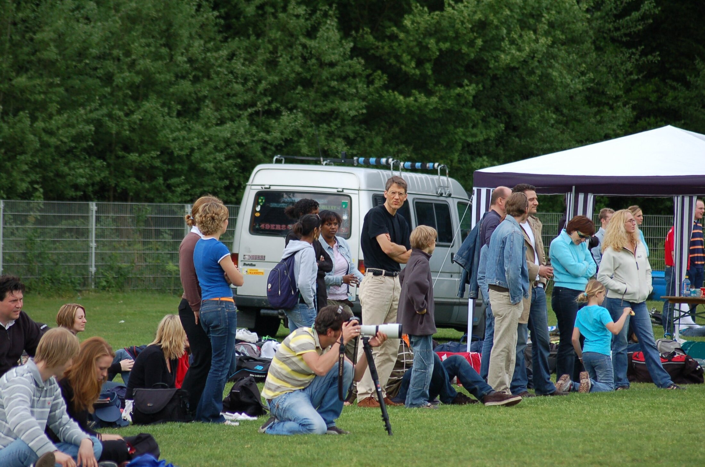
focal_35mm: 225
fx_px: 4398
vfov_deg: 6.1
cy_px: 234
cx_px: 352
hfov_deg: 9.2
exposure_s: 1/800
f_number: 4.5
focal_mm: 150
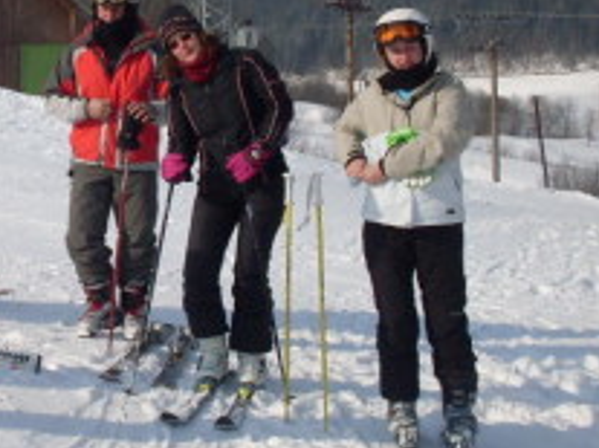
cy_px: 95
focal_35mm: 88
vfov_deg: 16.7
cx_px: -69
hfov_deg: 21.1
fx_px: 1522
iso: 80
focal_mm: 6.3
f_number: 8.4
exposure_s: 1/350
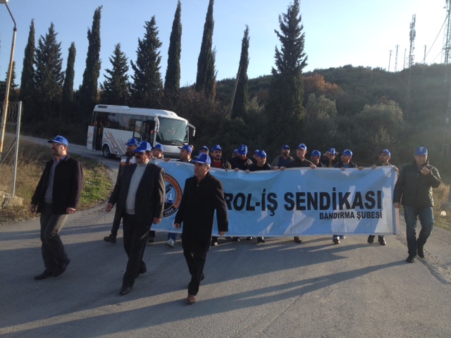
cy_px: 169
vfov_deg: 40.7
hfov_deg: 52.6
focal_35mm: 35
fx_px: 456
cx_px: 226
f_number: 2.4
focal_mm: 4.28
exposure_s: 1/863
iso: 50
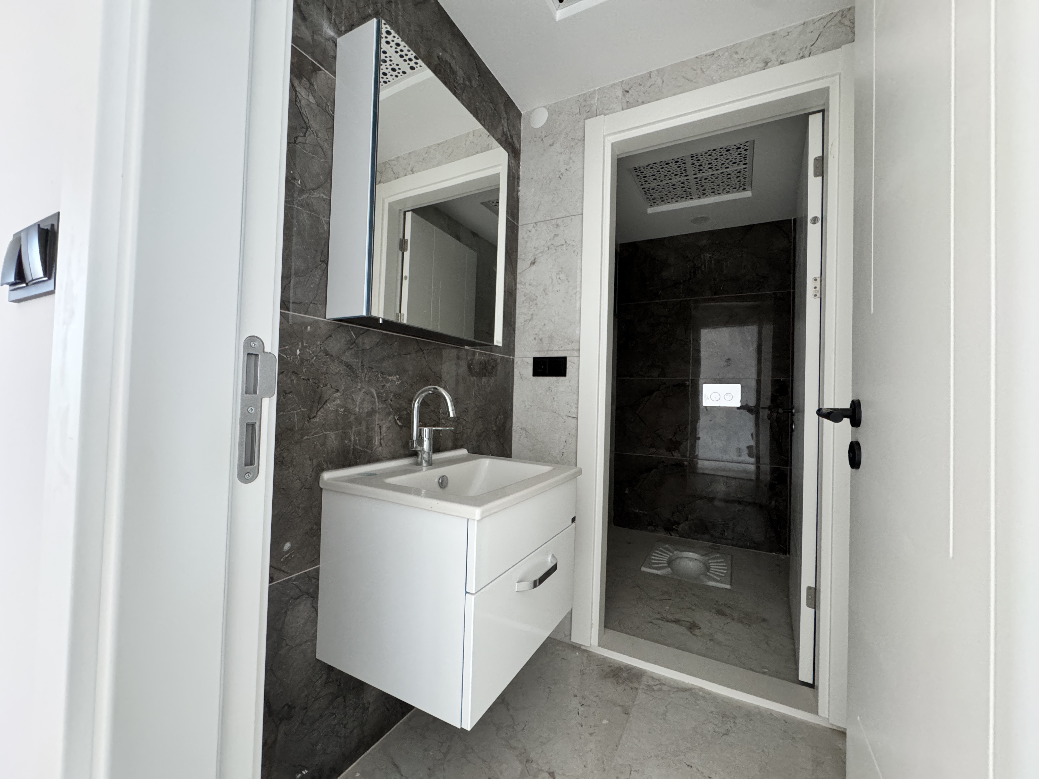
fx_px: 420
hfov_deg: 102.1
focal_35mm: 14
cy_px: 390
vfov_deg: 85.7
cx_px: 520
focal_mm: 2.22
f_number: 2.2
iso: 640
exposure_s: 1/49
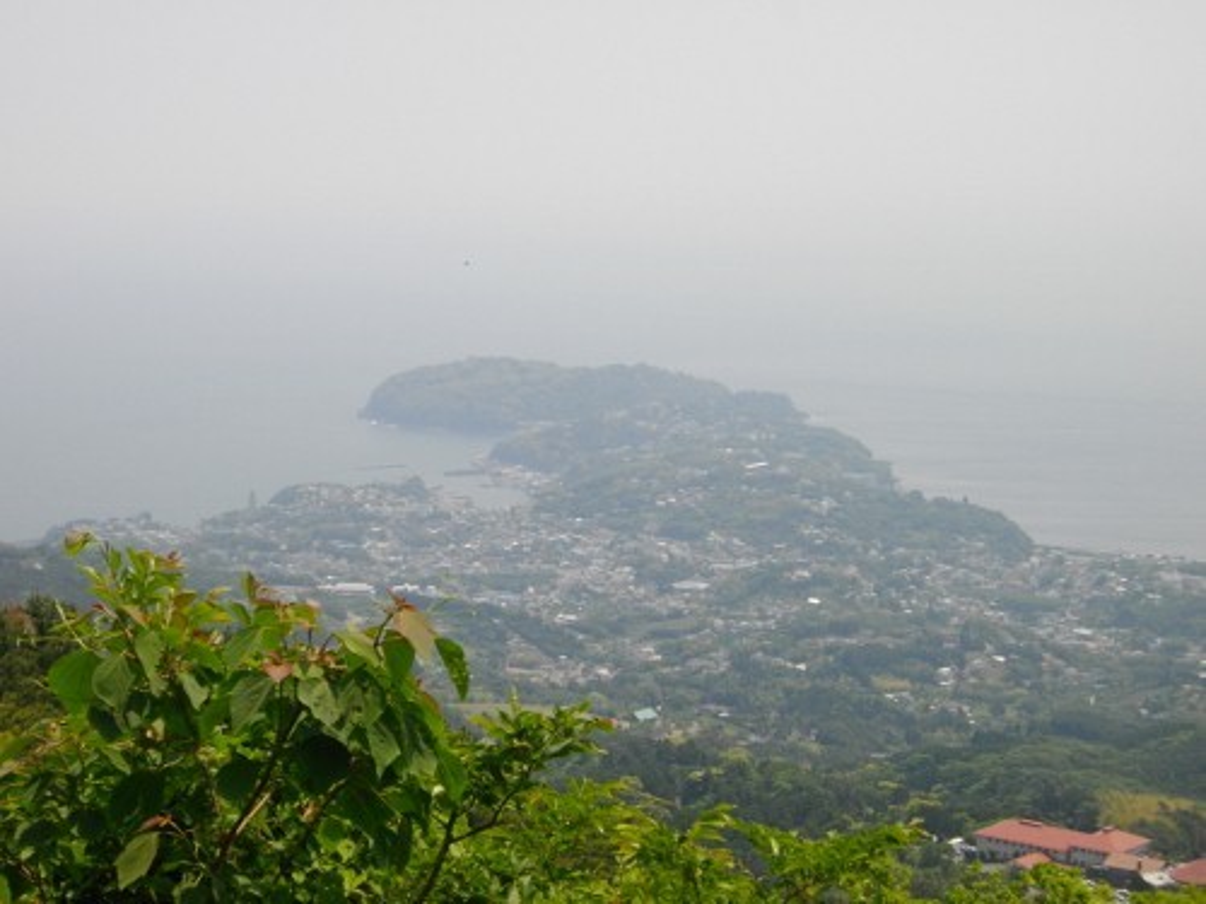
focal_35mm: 77
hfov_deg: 25.3
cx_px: 603
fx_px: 2683
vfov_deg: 19.1
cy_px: 452
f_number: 4.6
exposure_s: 1/800
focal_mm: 13.7
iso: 100
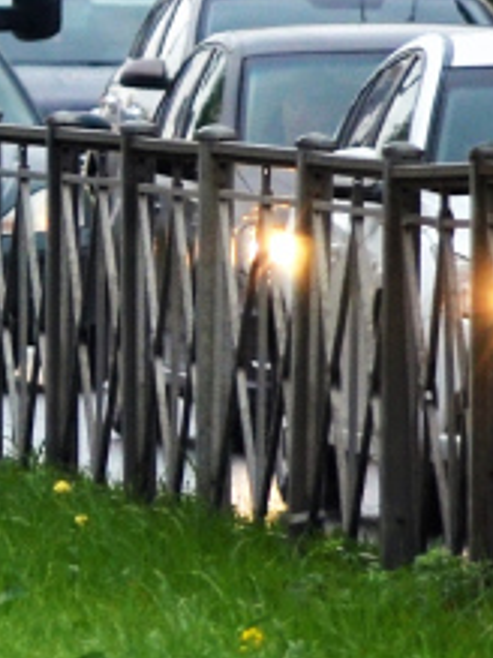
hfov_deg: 1.0
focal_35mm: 1536
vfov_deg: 1.3
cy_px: -614
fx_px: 29196
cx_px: -1419
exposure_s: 1/200
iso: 320
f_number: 5
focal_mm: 180
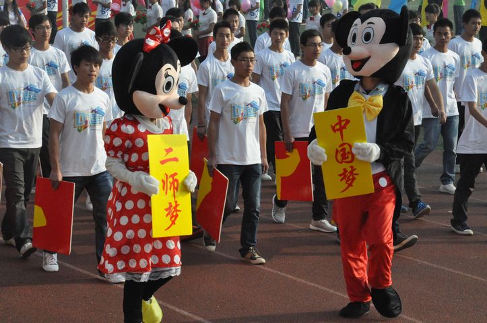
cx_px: 244
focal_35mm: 120
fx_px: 1621
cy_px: 162
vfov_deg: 11.4
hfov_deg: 17.1
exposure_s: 1/1250
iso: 3200
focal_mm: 80
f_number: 18
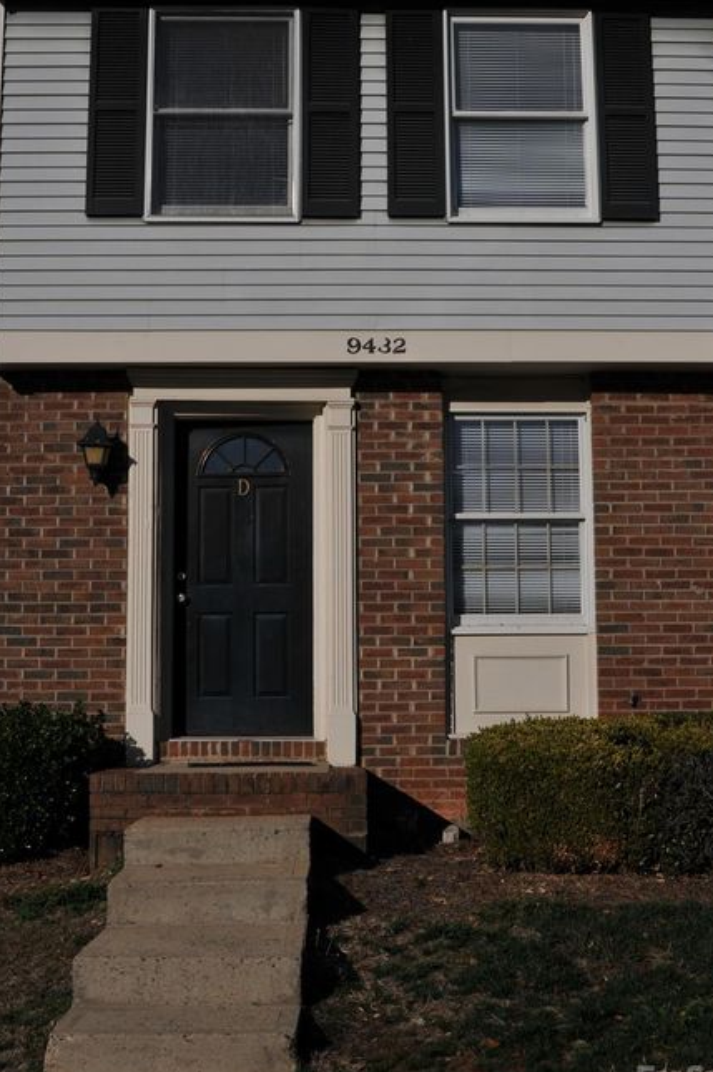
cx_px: 356
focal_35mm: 49
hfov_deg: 27.5
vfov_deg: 40.4
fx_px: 1458
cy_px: 516
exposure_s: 1/640
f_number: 13
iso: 200
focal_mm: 28
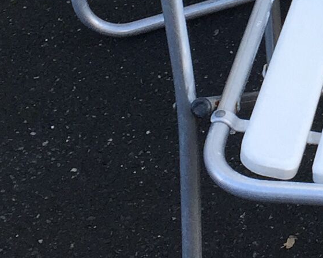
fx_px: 1577
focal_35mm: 165
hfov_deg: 11.1
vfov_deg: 9.0
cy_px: -206
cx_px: 524
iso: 32
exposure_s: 1/120
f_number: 2.2
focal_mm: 4.15
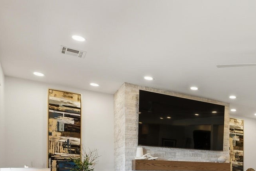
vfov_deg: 31.9
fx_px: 270
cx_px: 274
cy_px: 177
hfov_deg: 41.6
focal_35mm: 38
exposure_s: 1/400
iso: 160
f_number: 8
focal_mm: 16
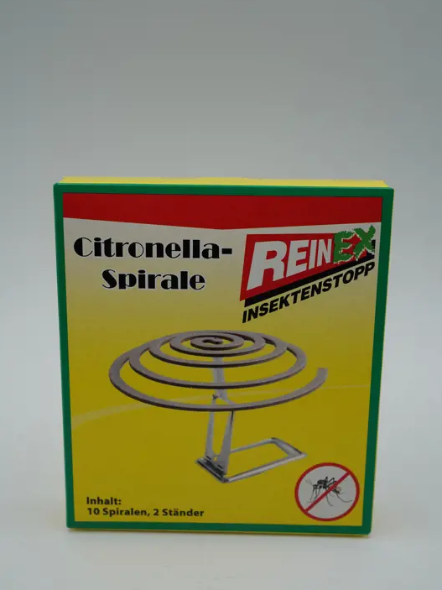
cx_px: 223
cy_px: 310
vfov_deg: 41.2
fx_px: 783
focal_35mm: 46
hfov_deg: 31.5
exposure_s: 1/125
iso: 100
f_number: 6.3
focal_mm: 42
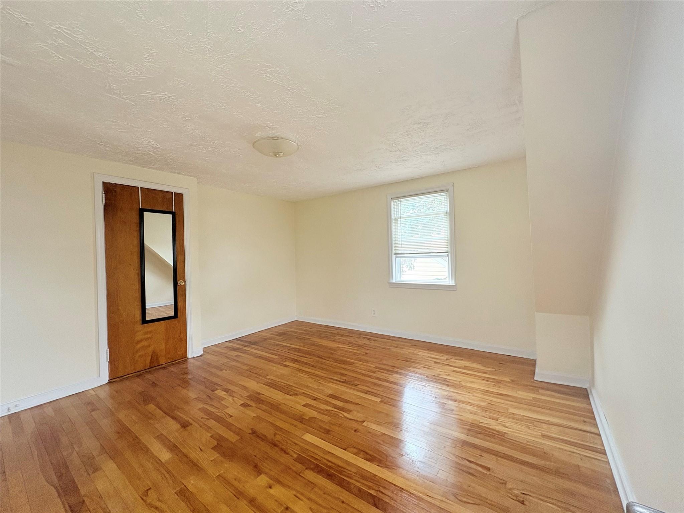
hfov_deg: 102.1
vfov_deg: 85.7
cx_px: 342
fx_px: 277
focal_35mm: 14
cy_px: 256
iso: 125
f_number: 2.2
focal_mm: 2.22
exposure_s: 1/101
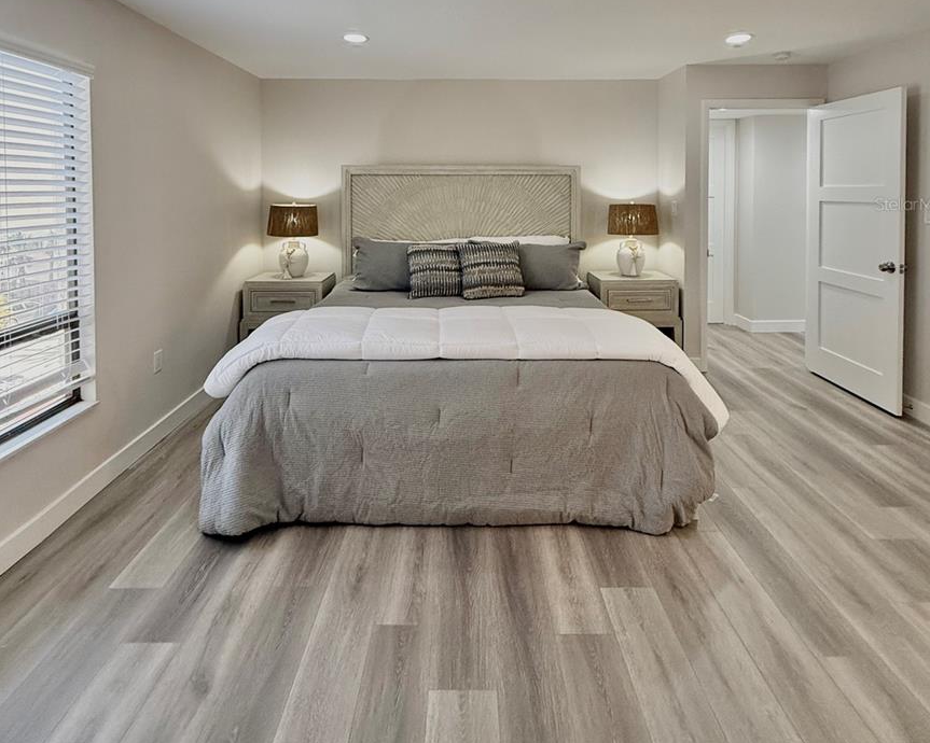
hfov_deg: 83.3
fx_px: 523
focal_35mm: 19
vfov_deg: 67.2
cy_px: 204
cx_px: 467
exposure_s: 1/120
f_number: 2.2
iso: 250
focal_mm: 2.22
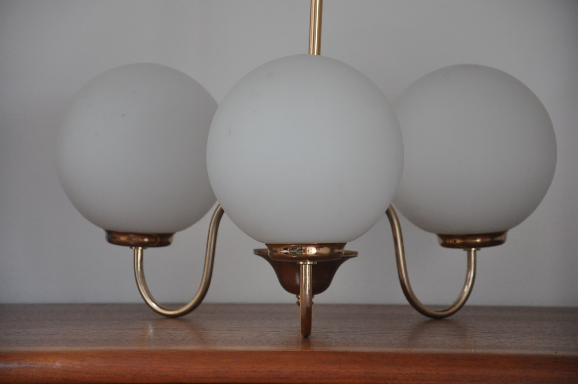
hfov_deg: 13.1
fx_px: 2526
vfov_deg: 8.7
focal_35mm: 158
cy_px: 192
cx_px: 289
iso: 1600
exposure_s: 1/80
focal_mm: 105
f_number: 5.6
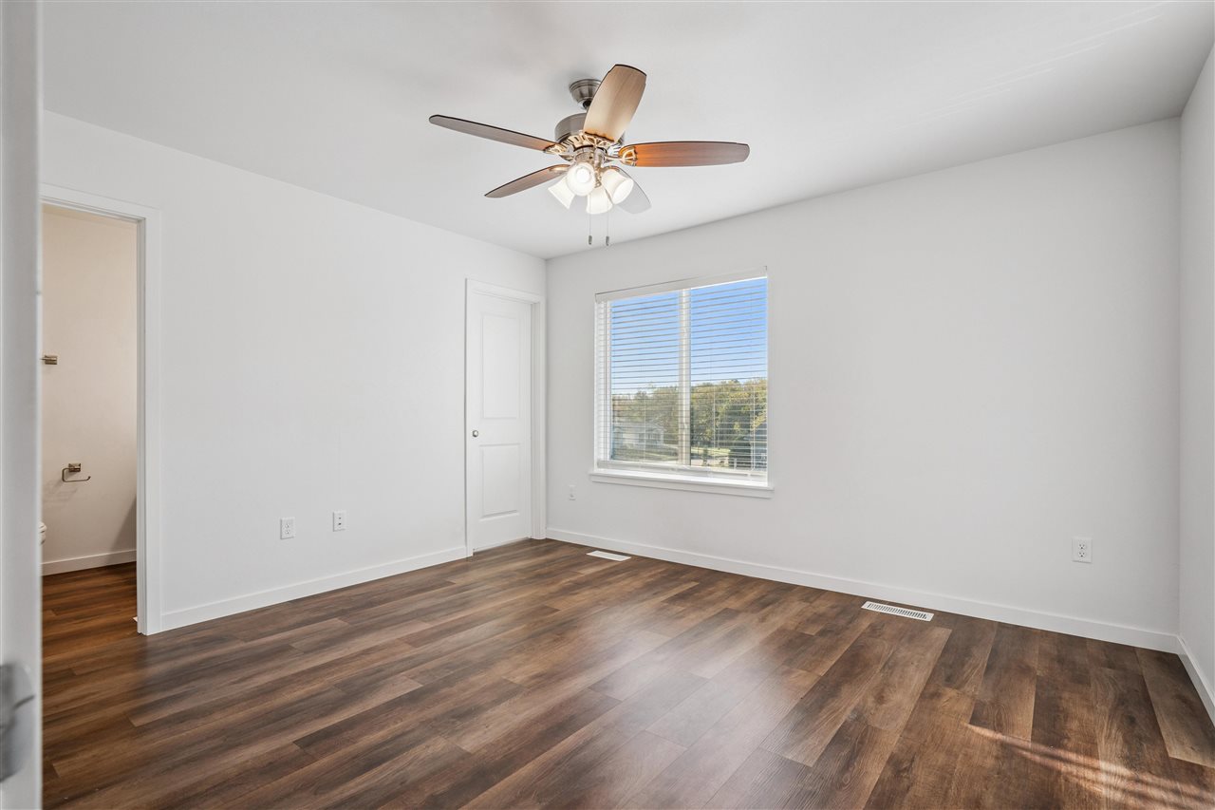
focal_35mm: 16
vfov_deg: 73.7
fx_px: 540
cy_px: 405
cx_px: 608
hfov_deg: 96.7
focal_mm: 16
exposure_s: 1/100
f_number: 9
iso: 400
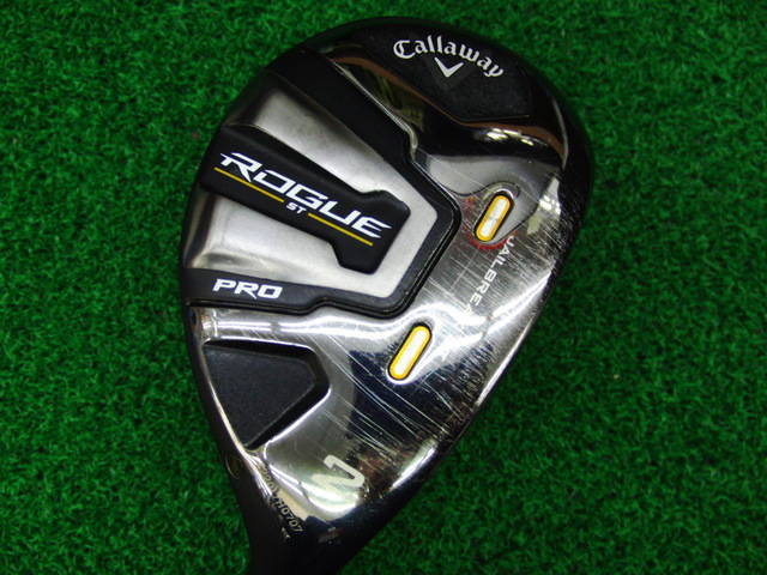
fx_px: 820
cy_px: 288
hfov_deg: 50.1
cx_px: 384
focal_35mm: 37
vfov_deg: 38.7
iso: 400
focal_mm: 6.42
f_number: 3.6
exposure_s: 1/80
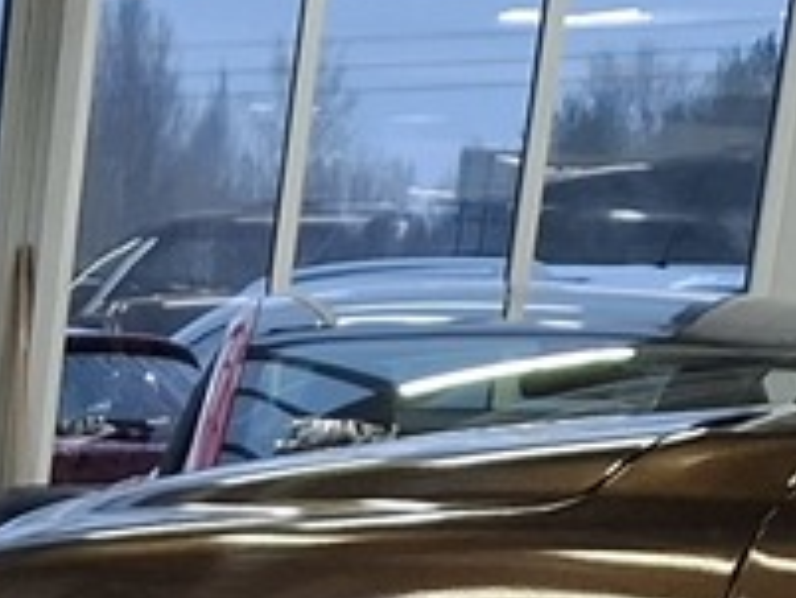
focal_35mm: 183
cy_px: 2067
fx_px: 4211
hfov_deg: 9.8
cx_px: -931
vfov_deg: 6.9
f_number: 1.8
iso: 320
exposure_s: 1/100
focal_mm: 5.54
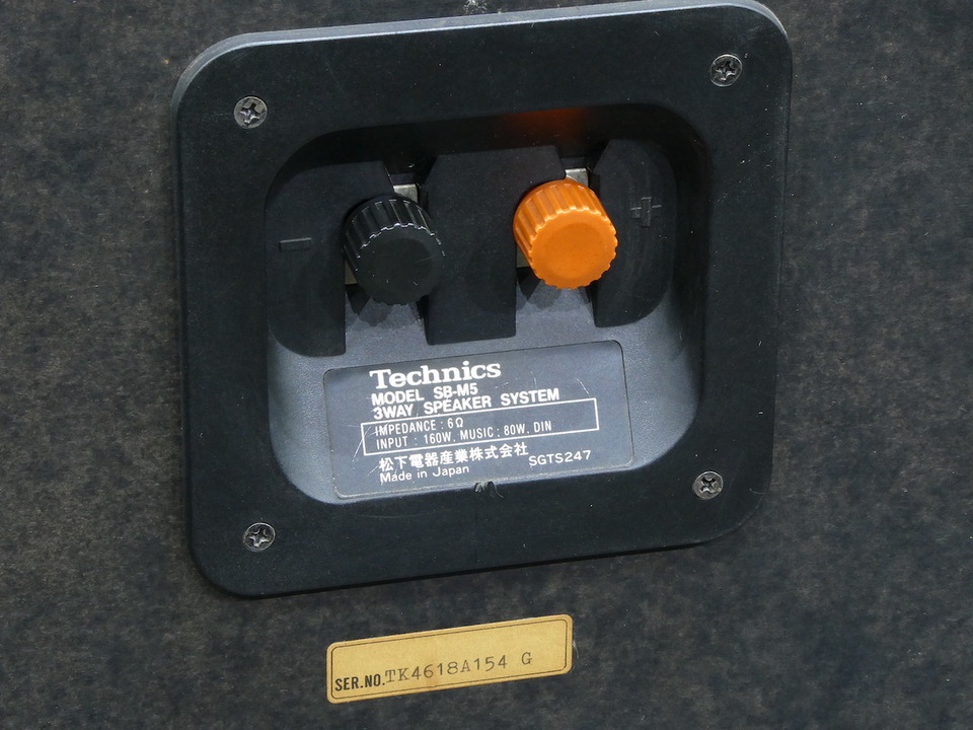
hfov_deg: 14.6
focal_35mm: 135
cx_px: 486
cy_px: 365
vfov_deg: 11.0
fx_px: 3795
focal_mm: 24.2
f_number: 5.6
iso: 400
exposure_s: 1/3.2
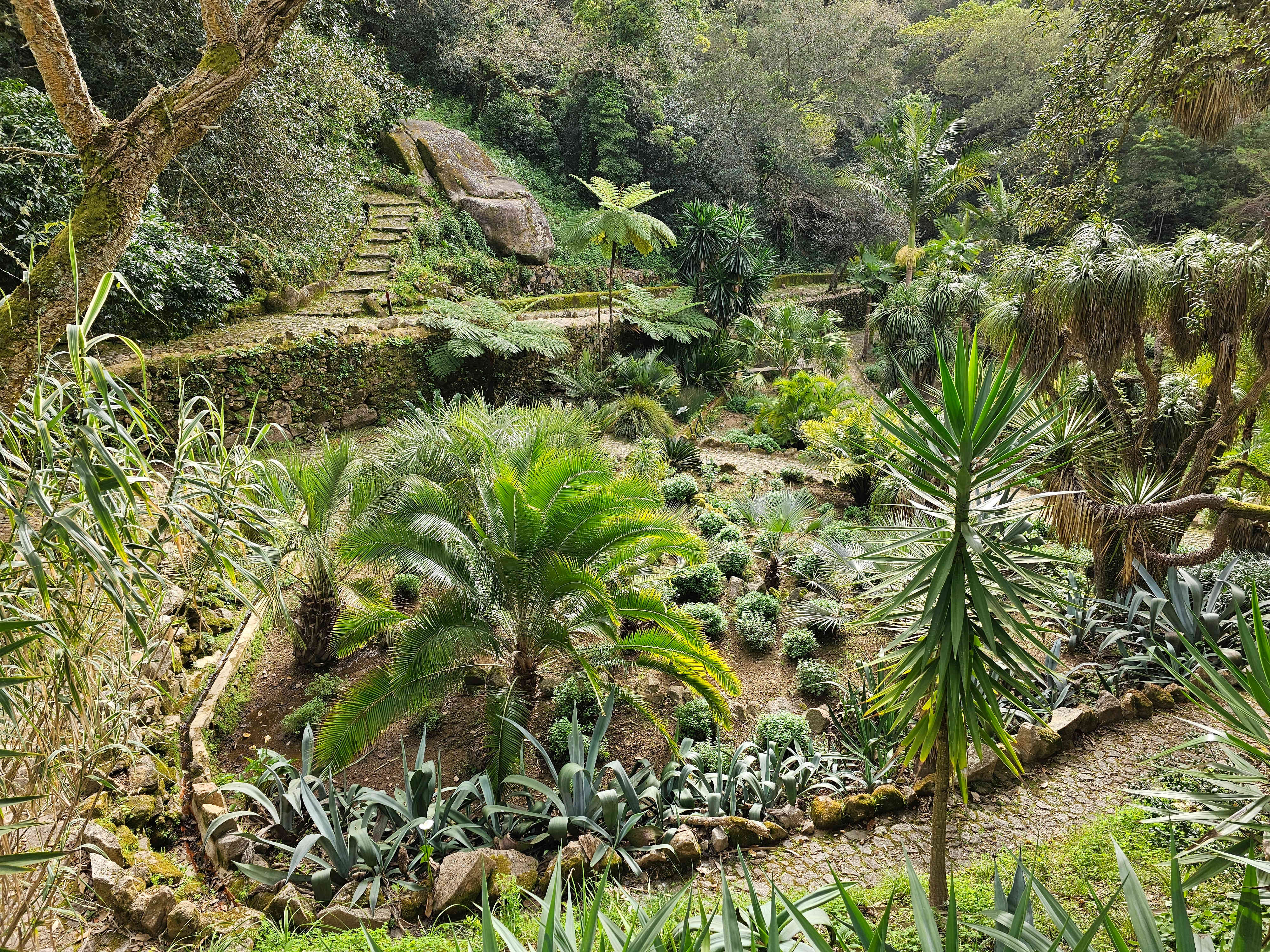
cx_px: 635
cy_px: 476
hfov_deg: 73.9
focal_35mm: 23
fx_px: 844
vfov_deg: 58.9
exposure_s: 1/180
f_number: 1.7
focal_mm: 6.3
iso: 25
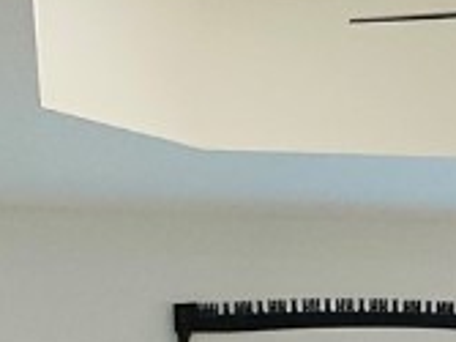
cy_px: 840
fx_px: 2343
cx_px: 429
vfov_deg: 7.7
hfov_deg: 11.0
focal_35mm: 178
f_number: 1.8
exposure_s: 1/60
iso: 80
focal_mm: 3
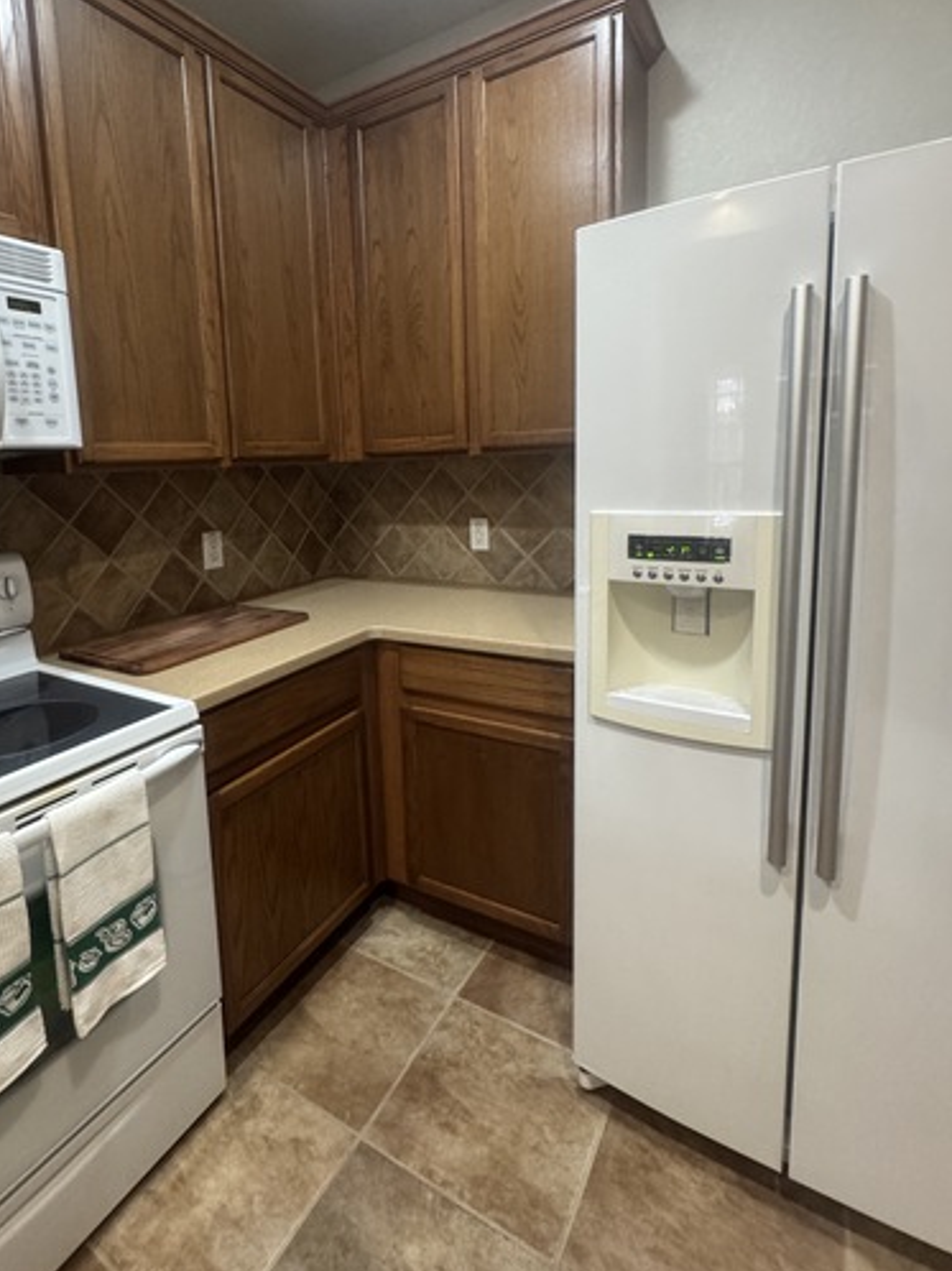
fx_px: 661
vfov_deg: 87.3
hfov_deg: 70.9
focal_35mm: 18
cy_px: 551
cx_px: 385
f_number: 2.2
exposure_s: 1/60
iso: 640
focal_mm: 2.22
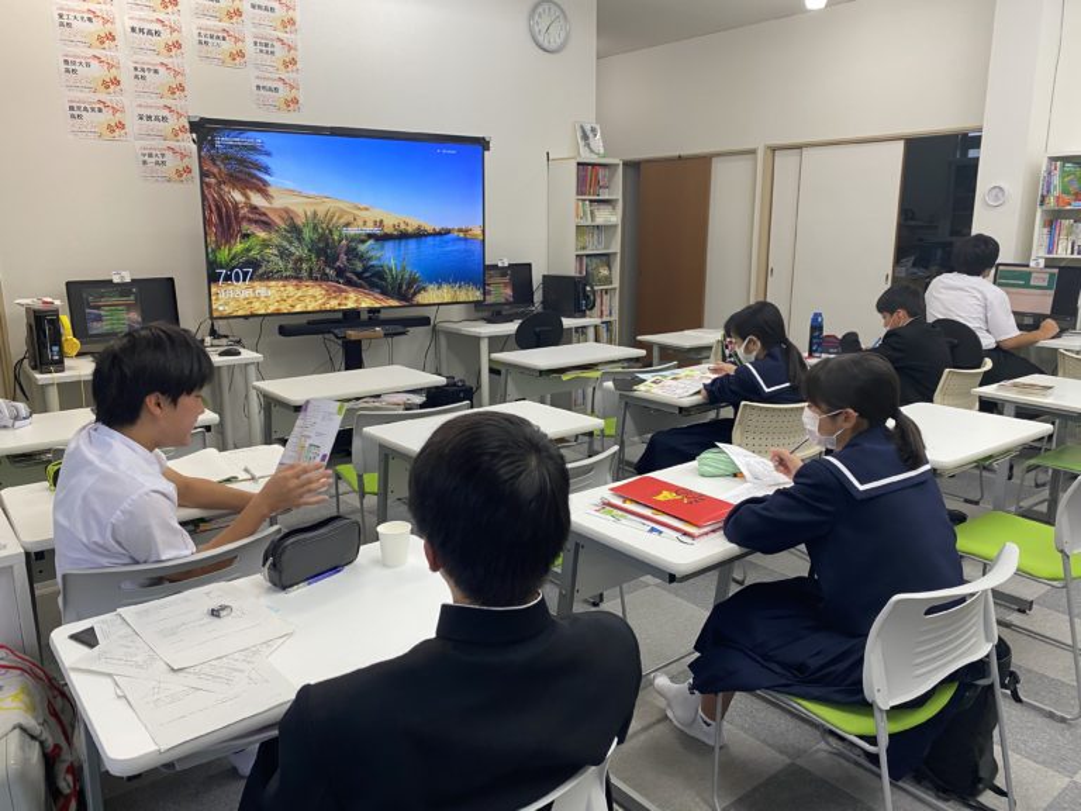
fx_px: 812
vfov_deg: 53.1
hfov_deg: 67.3
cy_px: 406
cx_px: 540
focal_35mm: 26
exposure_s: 1/60
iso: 80
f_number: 1.8
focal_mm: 4.25
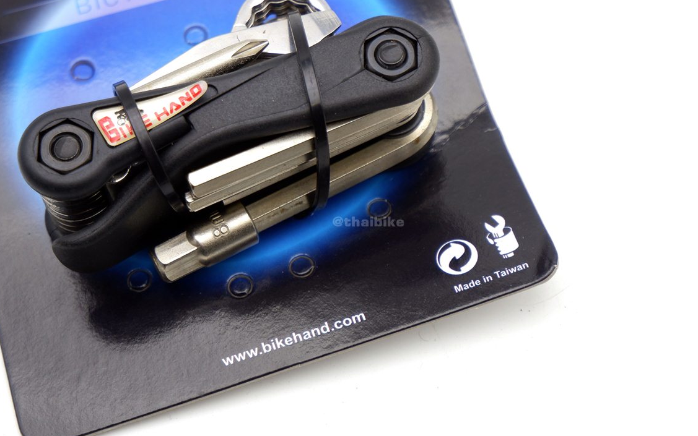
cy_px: 187
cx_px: 332
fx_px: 1579
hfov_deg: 24.9
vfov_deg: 15.7
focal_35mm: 83
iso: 200
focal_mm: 45
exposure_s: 1/80
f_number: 5.6
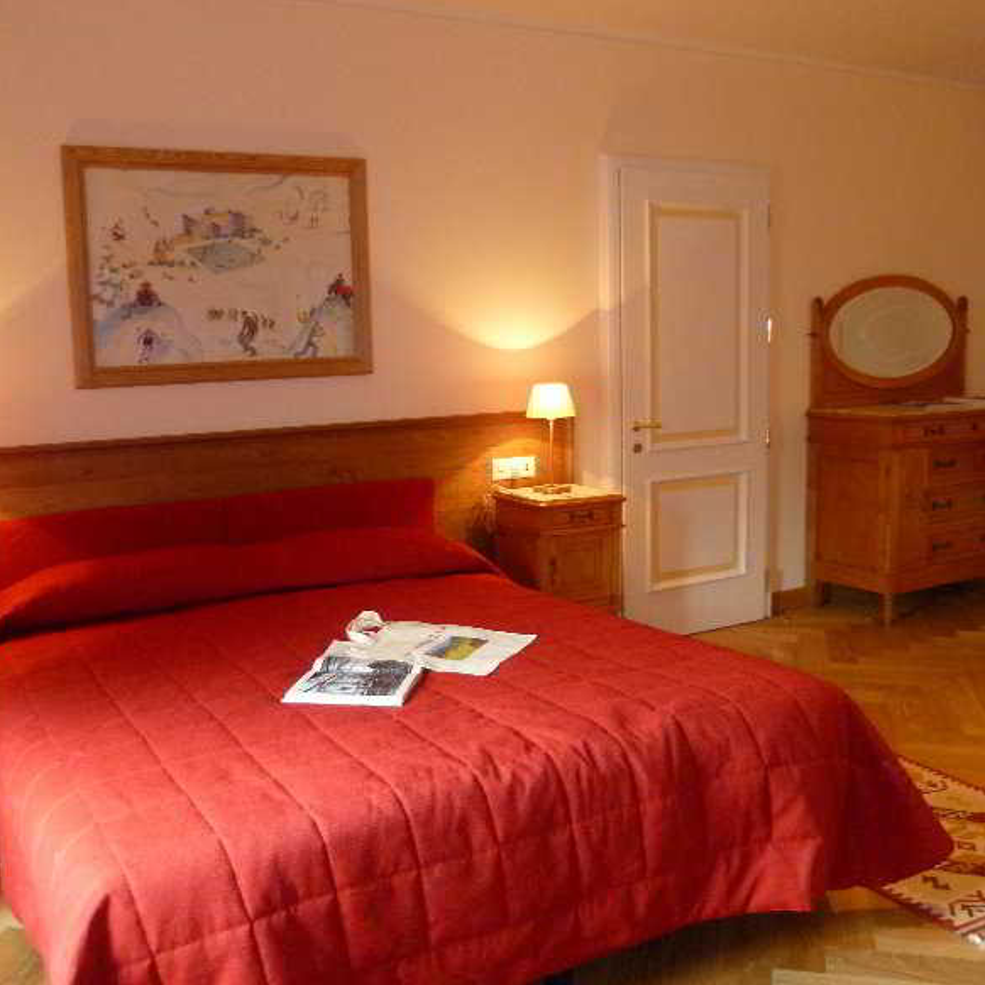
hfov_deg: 48.4
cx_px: 472
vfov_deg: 48.5
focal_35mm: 34
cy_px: 491
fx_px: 1095
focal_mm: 5
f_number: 2.8
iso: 400
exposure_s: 1/30
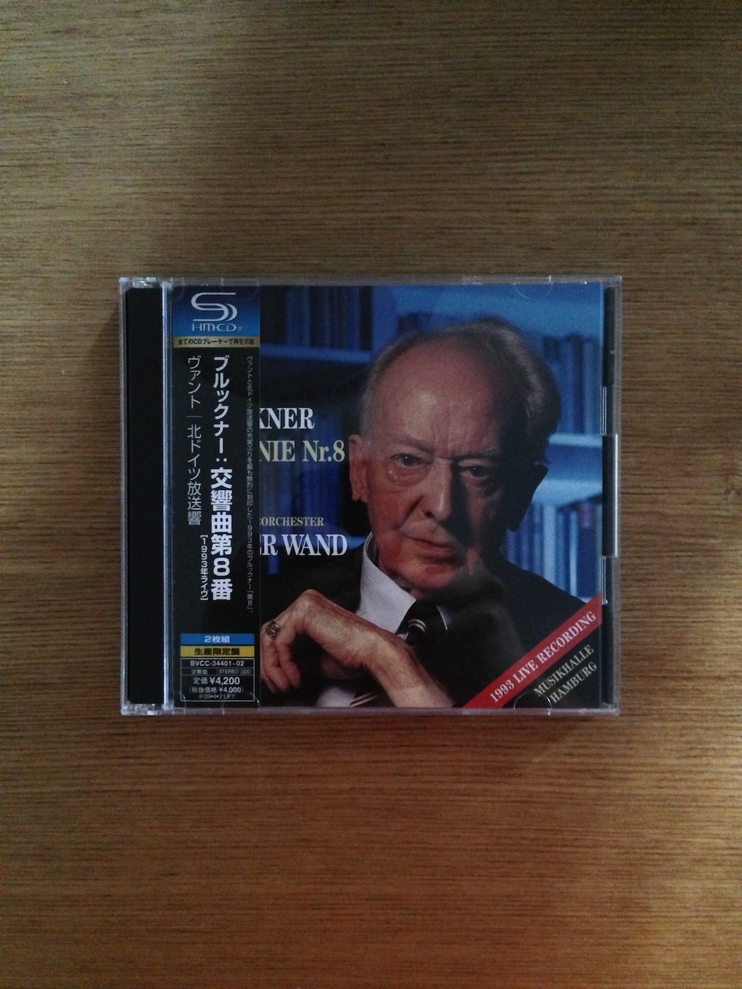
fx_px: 943
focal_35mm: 33
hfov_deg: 42.9
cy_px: 494
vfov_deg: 55.4
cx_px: 371
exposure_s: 1/15
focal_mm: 4.13
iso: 800
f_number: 2.4
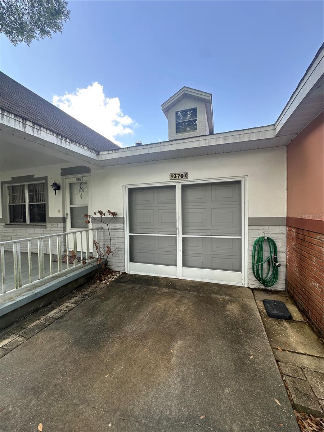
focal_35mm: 14
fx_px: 175
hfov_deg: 85.7
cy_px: 216
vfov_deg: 102.1
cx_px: 162
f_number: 2.2
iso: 40
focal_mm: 2.22
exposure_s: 1/221
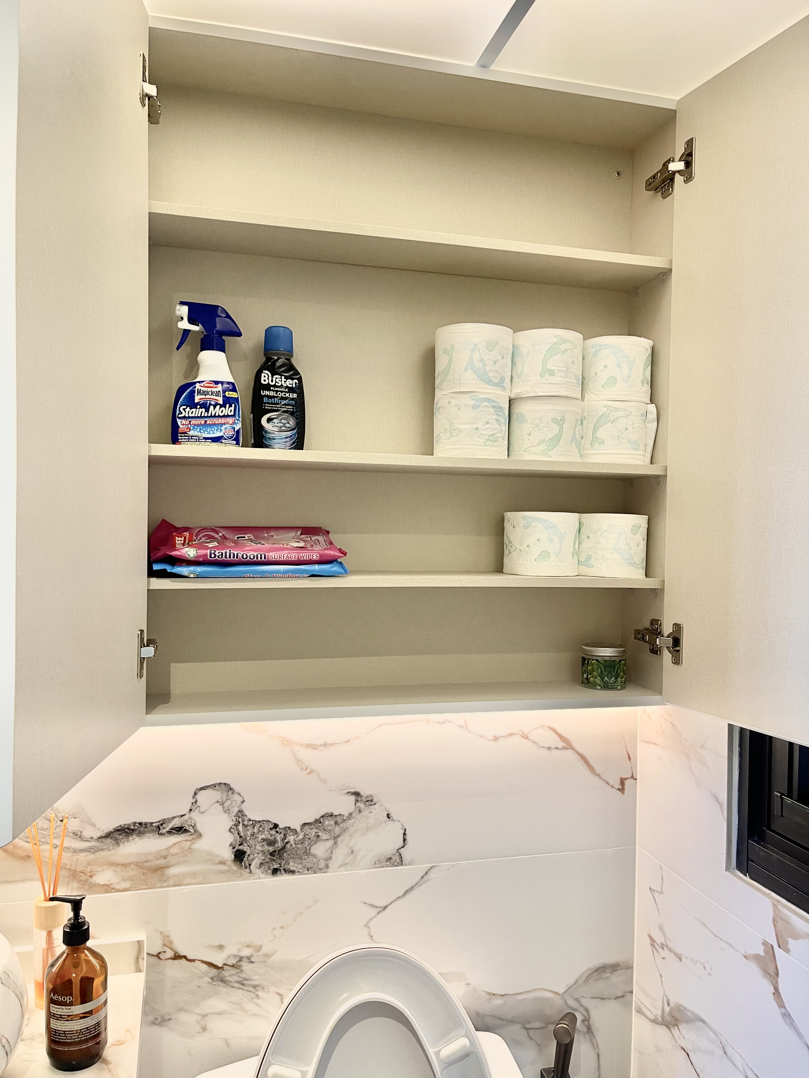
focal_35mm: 25
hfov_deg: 54.9
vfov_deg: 69.4
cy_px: 539
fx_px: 779
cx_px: 404
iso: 80
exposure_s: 1/50
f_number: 1.6
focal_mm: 5.1
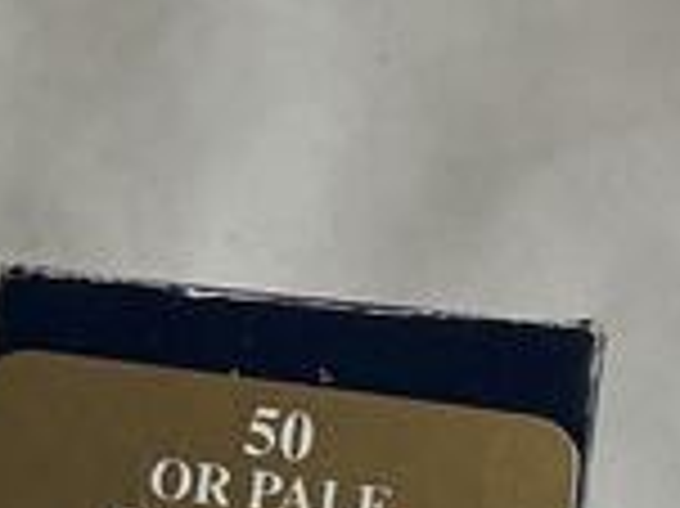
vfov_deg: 8.5
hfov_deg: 11.4
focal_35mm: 173
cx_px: 347
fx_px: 3396
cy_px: 650
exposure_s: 1/50
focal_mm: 3
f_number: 1.8
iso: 125
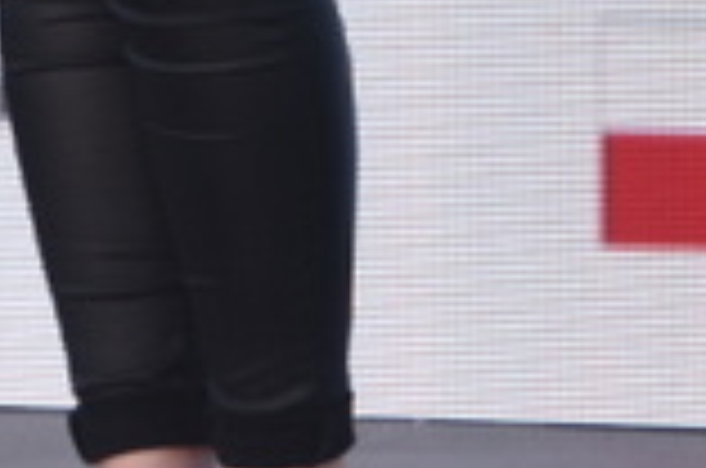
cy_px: -1143
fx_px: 18006
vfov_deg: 1.5
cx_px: -121
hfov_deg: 2.2
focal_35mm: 920
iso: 100
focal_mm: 80
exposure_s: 1/160
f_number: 5
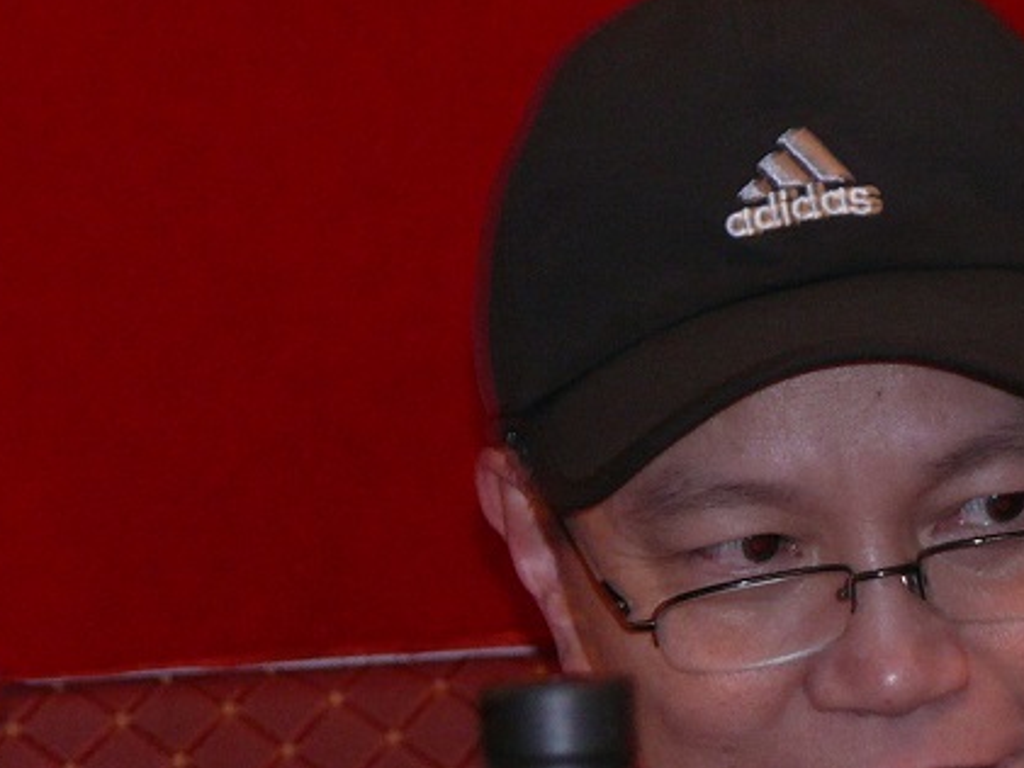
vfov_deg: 2.8
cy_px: 650
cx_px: 844
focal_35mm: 528
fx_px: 15624
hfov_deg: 3.8
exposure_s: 1/15
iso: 200
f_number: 4.5
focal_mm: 43
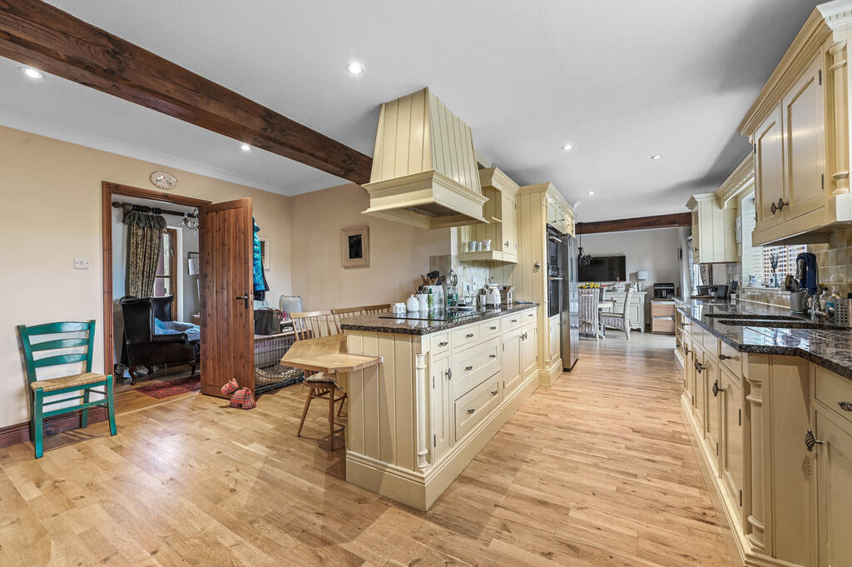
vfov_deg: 81.1
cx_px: 426
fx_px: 331
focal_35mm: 14
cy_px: 284
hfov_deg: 104.3
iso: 400
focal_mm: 14
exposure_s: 1.6
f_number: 8
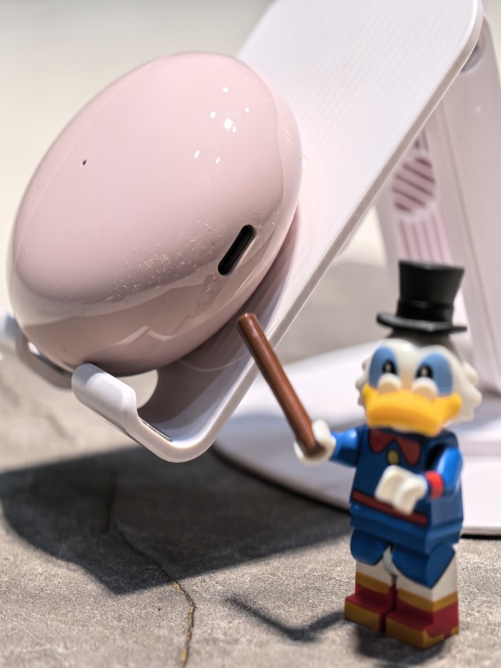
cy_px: 334
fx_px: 1717
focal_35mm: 89
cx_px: 250
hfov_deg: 16.6
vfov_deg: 22.0
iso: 80
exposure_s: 1/120
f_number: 2.4
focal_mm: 24.13
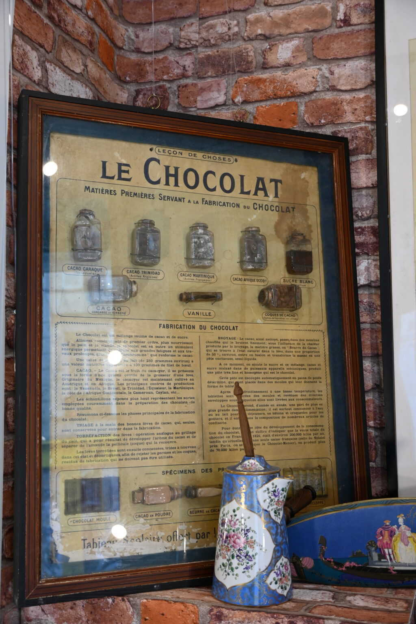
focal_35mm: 42
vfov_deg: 46.4
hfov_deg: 31.9
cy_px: 312
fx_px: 728
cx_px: 208
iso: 400
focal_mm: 28
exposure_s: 1/50
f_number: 3.8
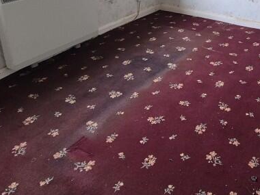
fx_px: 263
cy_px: 10
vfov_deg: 37.3
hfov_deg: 47.3
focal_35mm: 35
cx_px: 235
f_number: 2.2
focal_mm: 2.2
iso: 160
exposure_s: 1/50
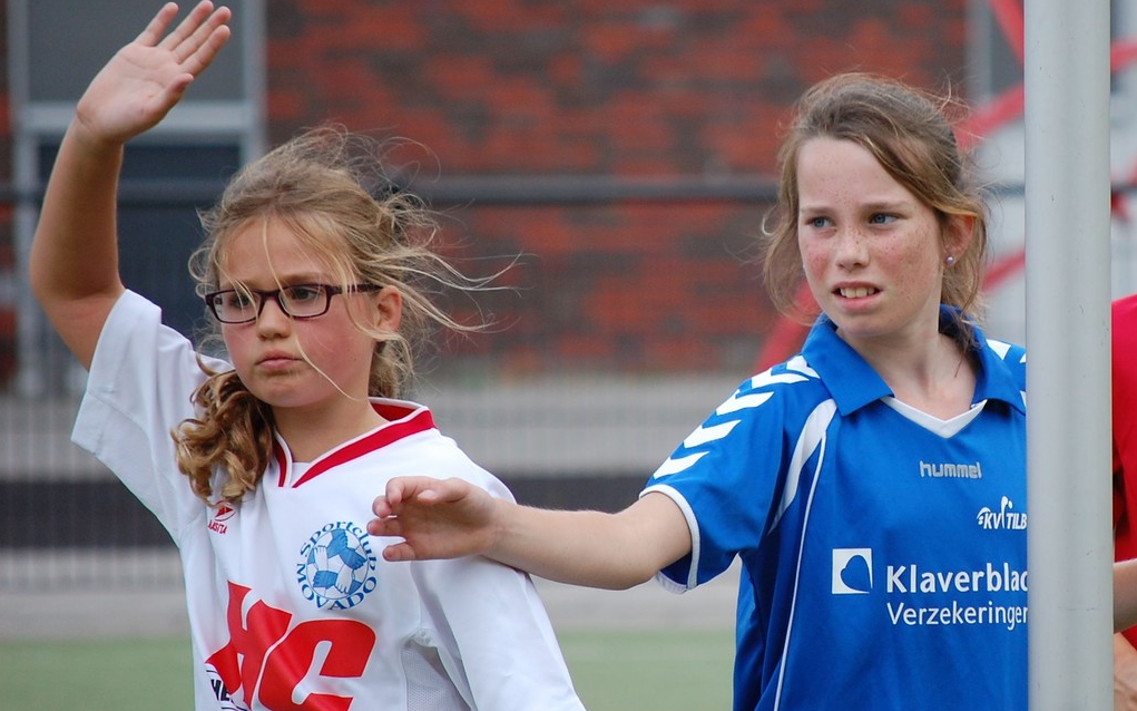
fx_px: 9017
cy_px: 364
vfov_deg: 4.5
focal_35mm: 291
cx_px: 568
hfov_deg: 7.2
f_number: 5.6
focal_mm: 190
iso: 400
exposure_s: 1/640
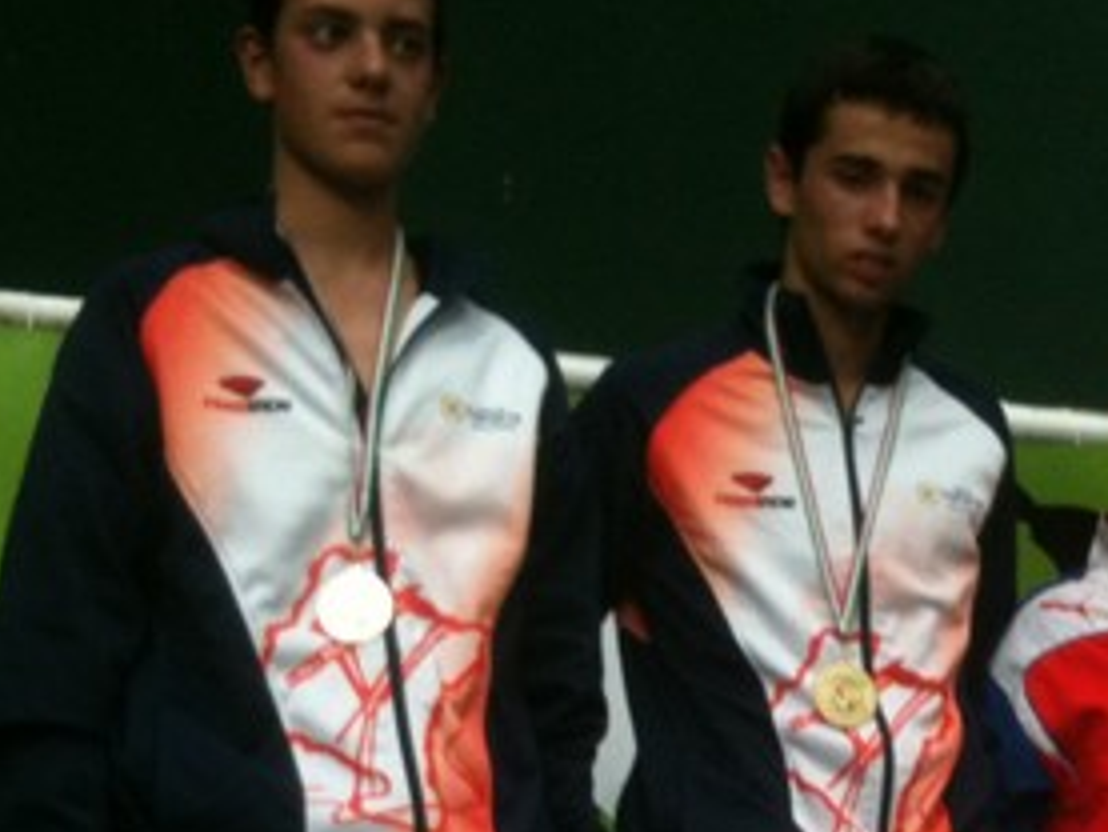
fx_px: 3234
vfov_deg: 14.1
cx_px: 1016
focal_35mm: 101
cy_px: 1096
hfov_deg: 19.1
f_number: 2.8
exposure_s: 1/30
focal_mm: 3.85
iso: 80
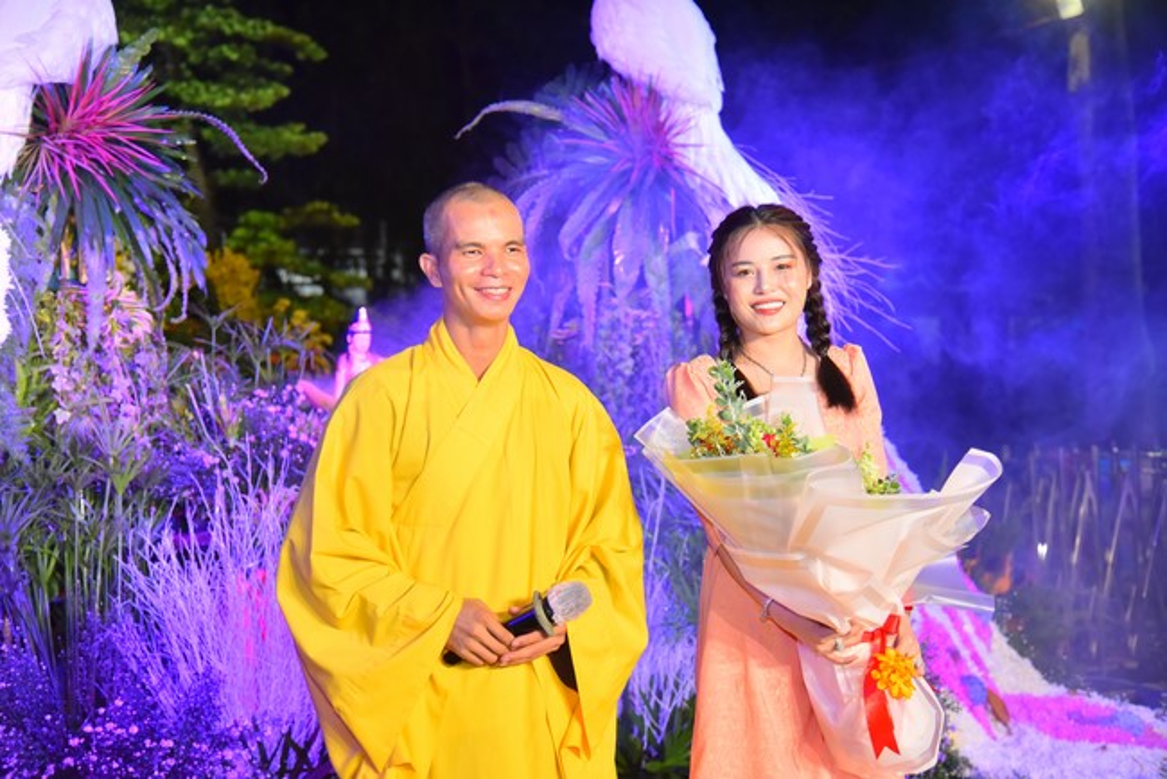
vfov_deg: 24.6
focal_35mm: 55
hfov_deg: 36.2
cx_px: 584
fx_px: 1784
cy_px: 390
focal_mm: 55
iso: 1250
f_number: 4
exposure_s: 1/160
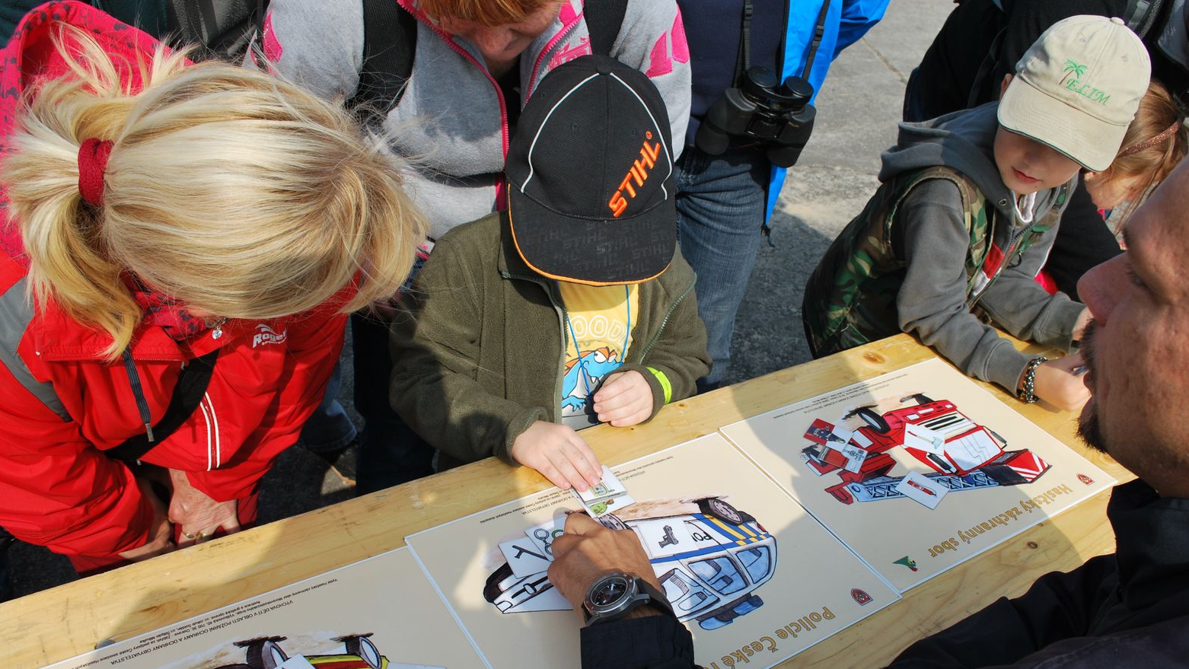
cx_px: 607
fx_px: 914
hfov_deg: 66.1
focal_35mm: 29
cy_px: 393
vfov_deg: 40.1
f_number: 8
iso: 100
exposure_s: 1/250
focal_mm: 18
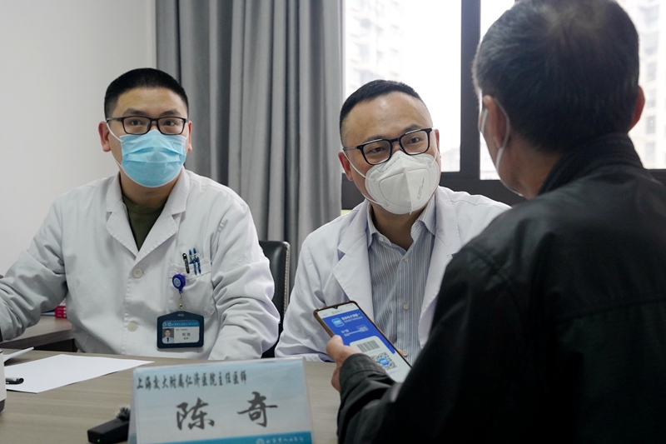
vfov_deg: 28.5
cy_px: 222
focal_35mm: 47
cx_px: 333
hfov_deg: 41.8
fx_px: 873
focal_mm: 47.2
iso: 5000
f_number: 5.6
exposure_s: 1/400
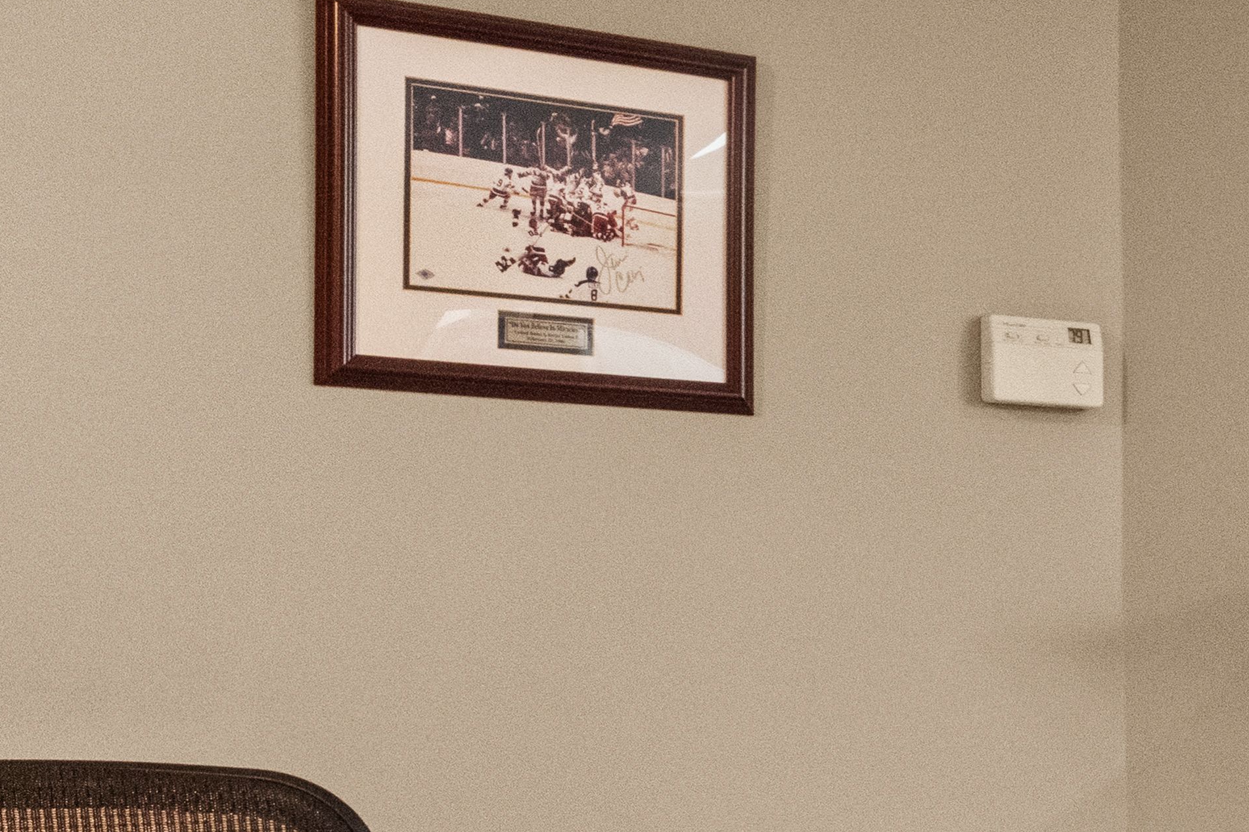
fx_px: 2879
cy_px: 695
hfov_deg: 19.4
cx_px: 2152
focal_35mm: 83
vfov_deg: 16.3
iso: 2500
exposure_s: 1/4
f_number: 11
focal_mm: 16.6
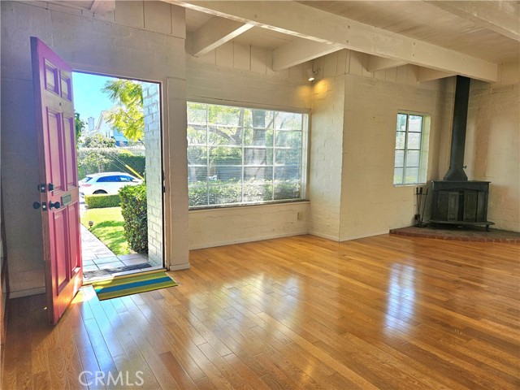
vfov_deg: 58.9
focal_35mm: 23
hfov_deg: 73.9
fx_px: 346
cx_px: 260
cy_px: 195
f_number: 1.8
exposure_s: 1/123
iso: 25
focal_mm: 5.4
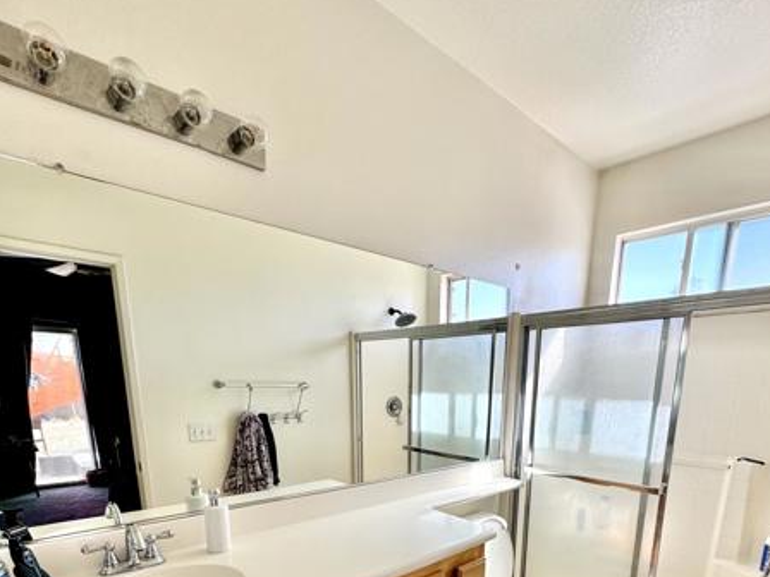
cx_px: 411
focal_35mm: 20
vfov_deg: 59.3
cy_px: 483
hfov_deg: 81.6
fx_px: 445
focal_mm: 2.22
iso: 40
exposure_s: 1/154
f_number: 2.2
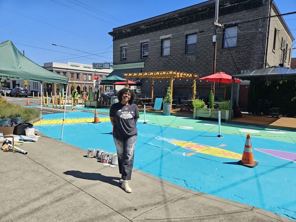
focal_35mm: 23
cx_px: 148
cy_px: 111
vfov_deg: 58.9
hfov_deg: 73.9
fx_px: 197
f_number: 1.8
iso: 32
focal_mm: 5.4
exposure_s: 1/1597
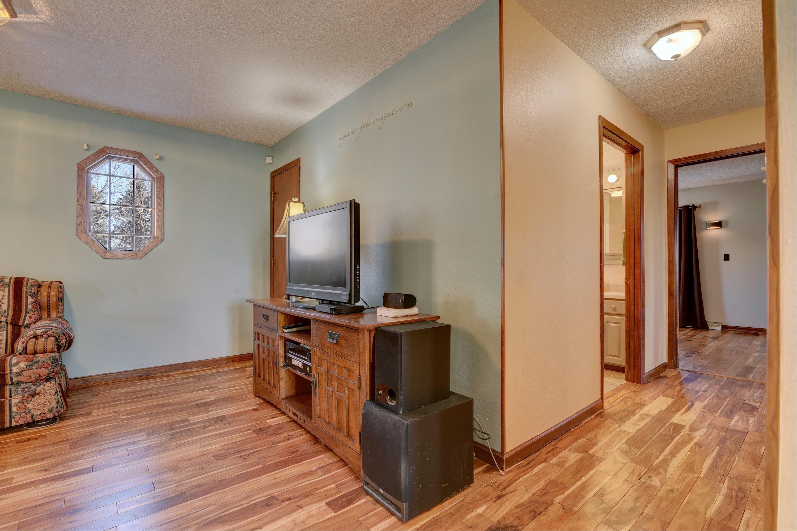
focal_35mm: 16
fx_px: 354
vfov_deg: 73.7
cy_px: 266
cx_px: 398
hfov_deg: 96.7
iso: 100
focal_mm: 16
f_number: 8
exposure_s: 1/4
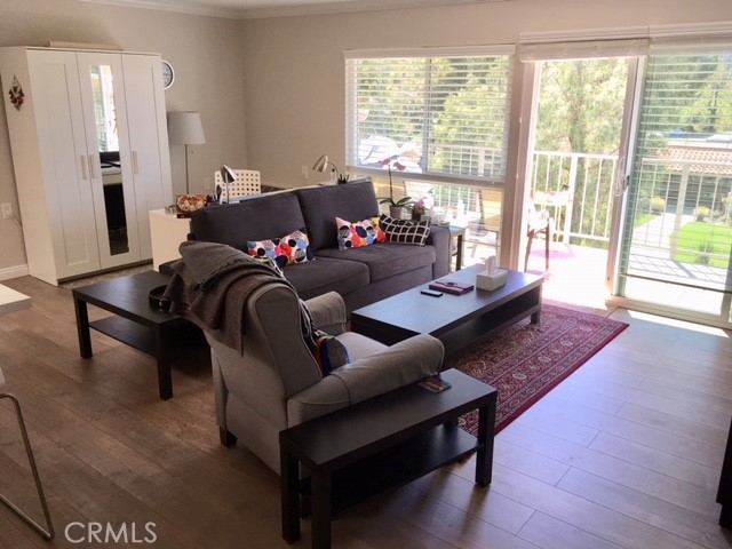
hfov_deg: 61.7
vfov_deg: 48.2
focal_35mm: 29
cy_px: 274
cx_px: 366
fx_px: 613
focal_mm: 4.15
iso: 32
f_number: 2.2
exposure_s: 1/120
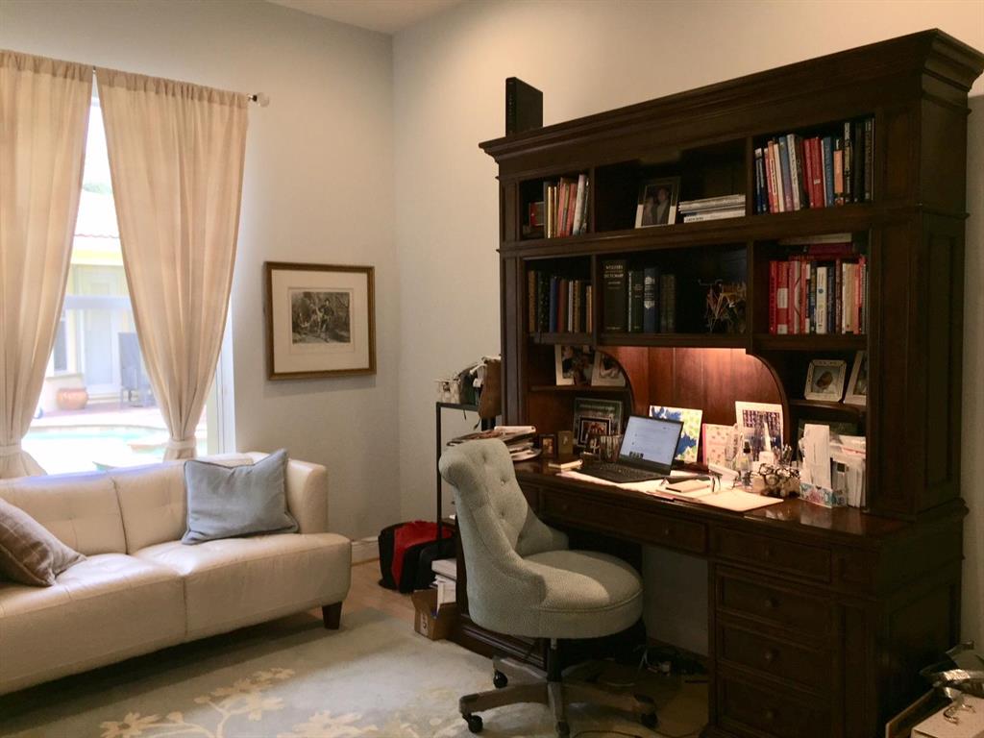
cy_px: 369
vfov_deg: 48.2
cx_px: 492
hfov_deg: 61.7
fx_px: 824
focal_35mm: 29
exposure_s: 1/46
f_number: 2.2
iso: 32
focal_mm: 4.15
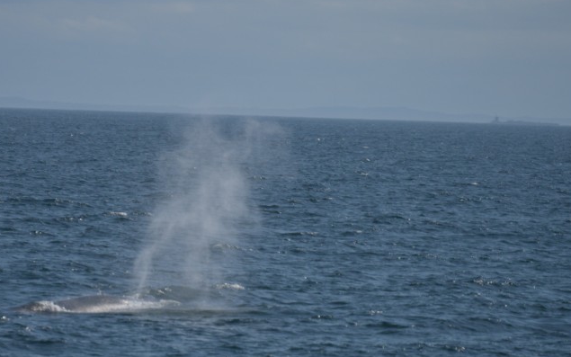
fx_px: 8093
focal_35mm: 520
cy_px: 268
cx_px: 206
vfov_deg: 2.5
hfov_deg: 4.0
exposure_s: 1/4000
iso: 200
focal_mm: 200
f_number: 5.6
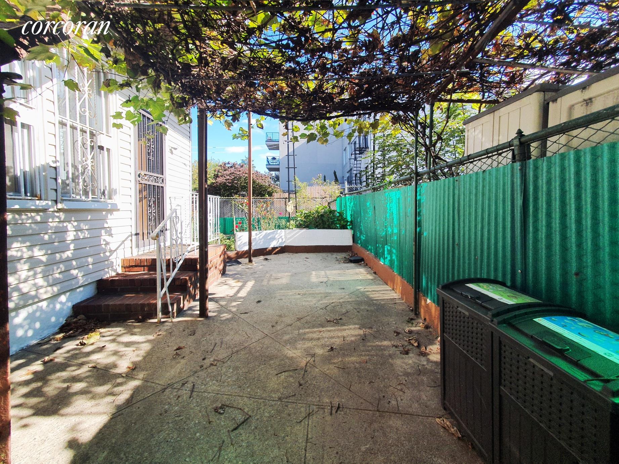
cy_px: 232
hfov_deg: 106.2
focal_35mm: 13
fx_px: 232
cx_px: 310
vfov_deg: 89.9
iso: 50
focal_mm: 1.8
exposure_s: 1/378
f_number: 2.2
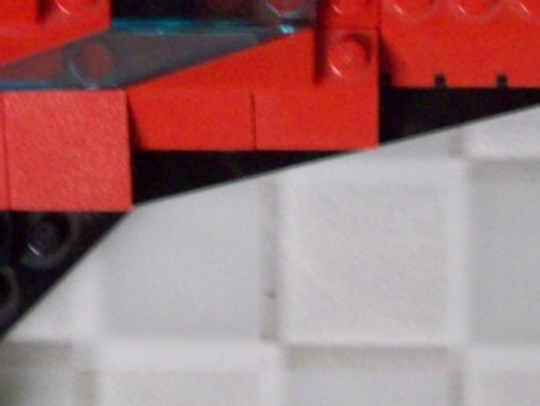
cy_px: -71
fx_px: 1936
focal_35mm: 124
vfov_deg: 11.7
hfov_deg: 15.9
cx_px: 276
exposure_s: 1/19.2
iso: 160
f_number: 2.8
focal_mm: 6.2
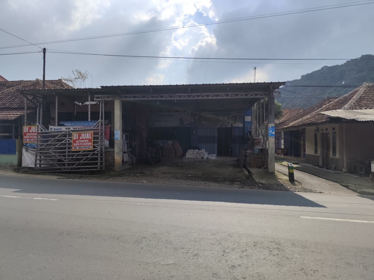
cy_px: 140
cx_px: 187
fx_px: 248
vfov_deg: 58.9
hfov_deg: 73.9
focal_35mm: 23
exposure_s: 1/2492
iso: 50
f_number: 1.65
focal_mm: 6.19
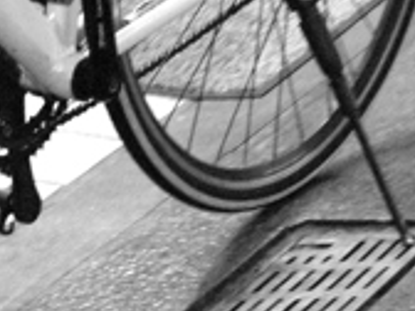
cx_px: 72
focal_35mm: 240
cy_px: -400
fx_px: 2877
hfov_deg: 8.2
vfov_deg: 6.0
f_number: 3.5
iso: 800
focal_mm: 24.2
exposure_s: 1/60
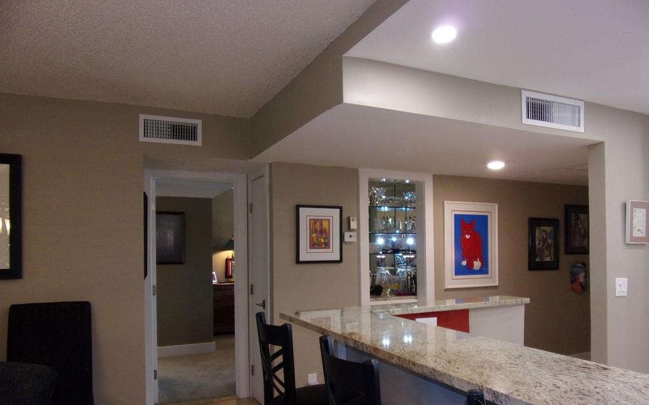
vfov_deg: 47.4
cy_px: 234
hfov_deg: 70.4
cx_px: 325
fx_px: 460
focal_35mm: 26
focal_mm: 4.3
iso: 200
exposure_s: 1/34
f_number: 3.3
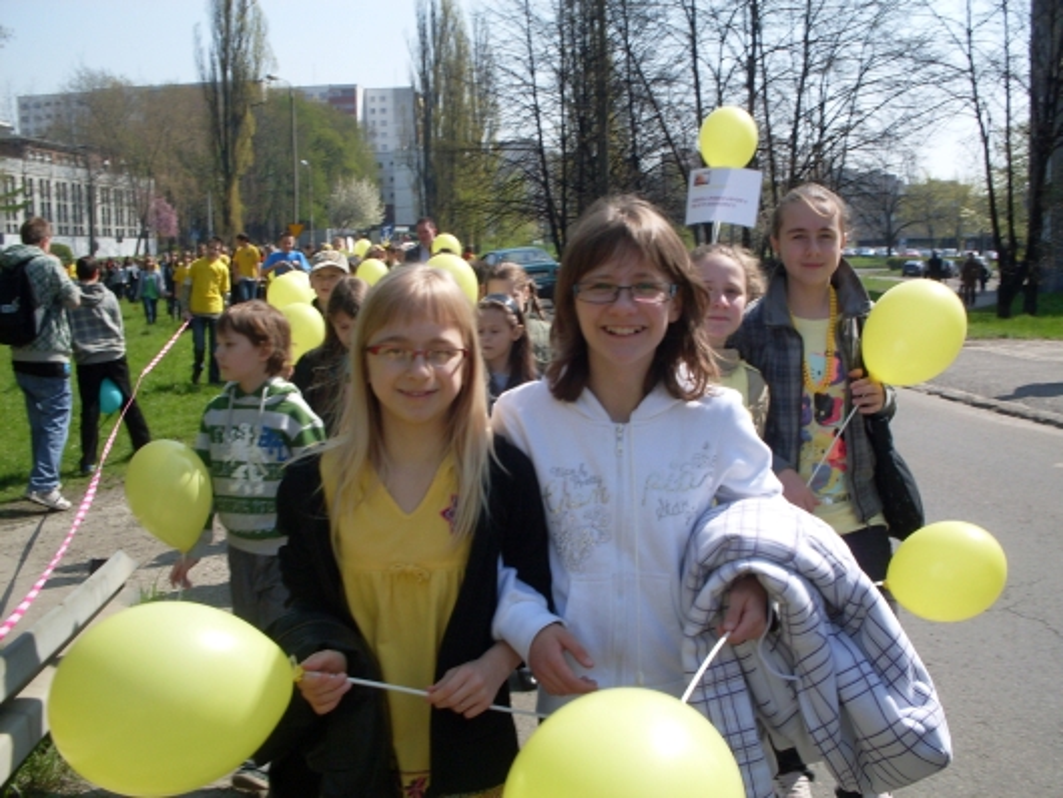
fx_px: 1167
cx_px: 532
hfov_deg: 49.0
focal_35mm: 38
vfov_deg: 37.7
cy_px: 399
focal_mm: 6.3
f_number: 8.4
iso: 80
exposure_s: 1/125
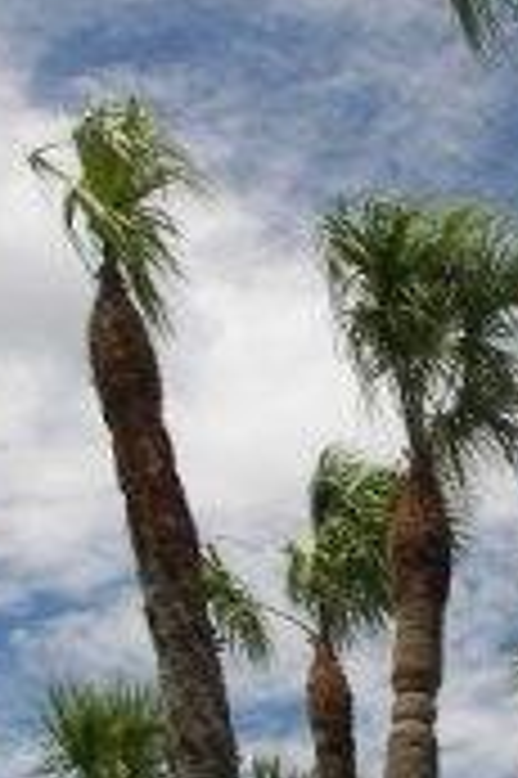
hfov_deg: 13.9
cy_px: 463
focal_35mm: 97
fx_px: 2098
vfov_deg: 21.0
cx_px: 513
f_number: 4
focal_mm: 6
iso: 50
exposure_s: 1/800
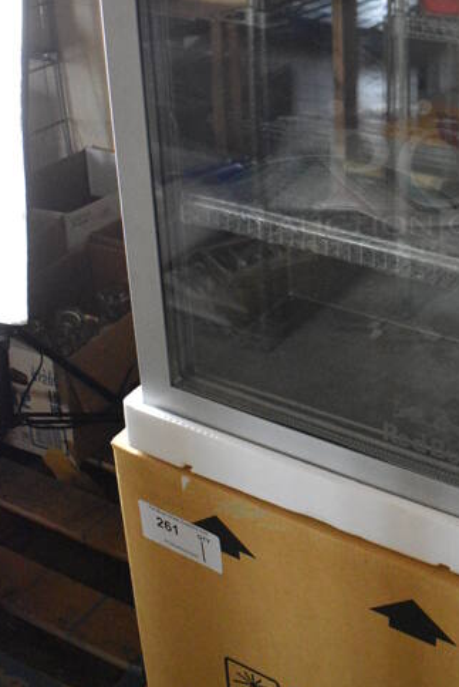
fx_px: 973
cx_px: 423
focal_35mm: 51
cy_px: 166
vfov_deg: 37.8
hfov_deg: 25.6
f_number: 3.5
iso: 4500
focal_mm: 18
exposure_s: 1/125
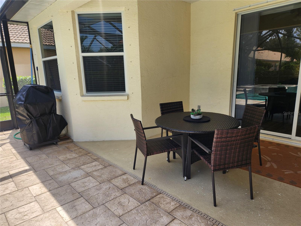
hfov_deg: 73.9
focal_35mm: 23
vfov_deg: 58.9
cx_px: 150
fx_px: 200
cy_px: 113
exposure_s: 1/367
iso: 20
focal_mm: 5.4
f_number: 1.8
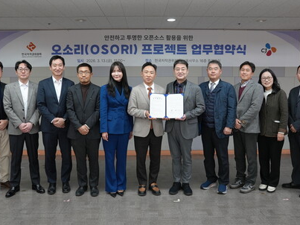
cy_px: 102
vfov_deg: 41.7
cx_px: 146
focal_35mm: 34
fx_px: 295
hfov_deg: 54.0
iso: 1250
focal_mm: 28
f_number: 4
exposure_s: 1/160
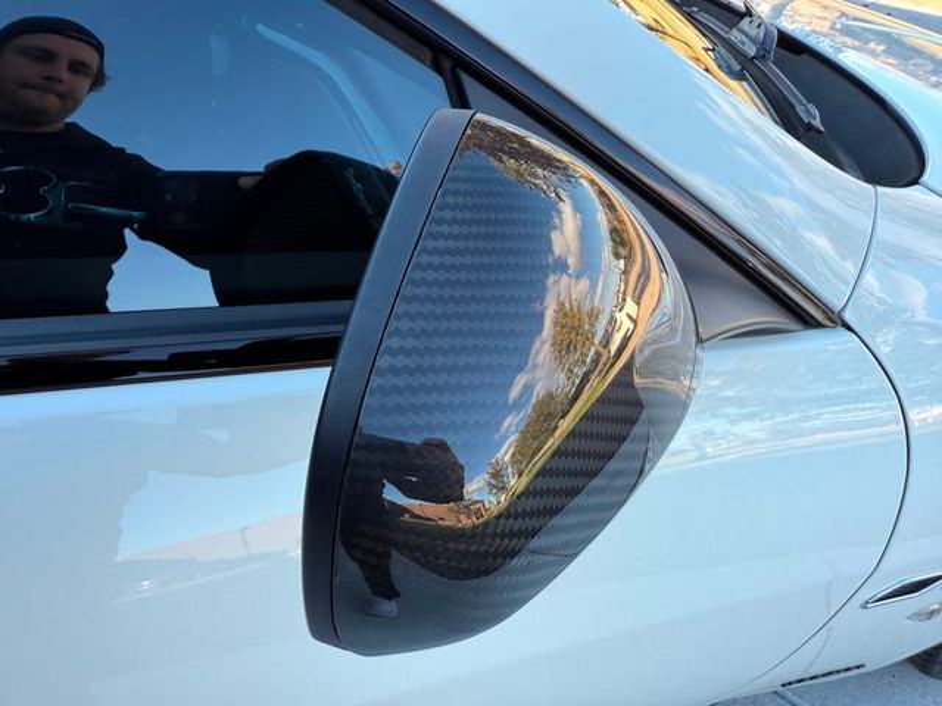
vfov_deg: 56.8
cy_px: 353
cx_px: 471
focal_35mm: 24
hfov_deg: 71.6
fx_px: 653
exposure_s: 1/168
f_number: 2.2
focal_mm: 2.22
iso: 40
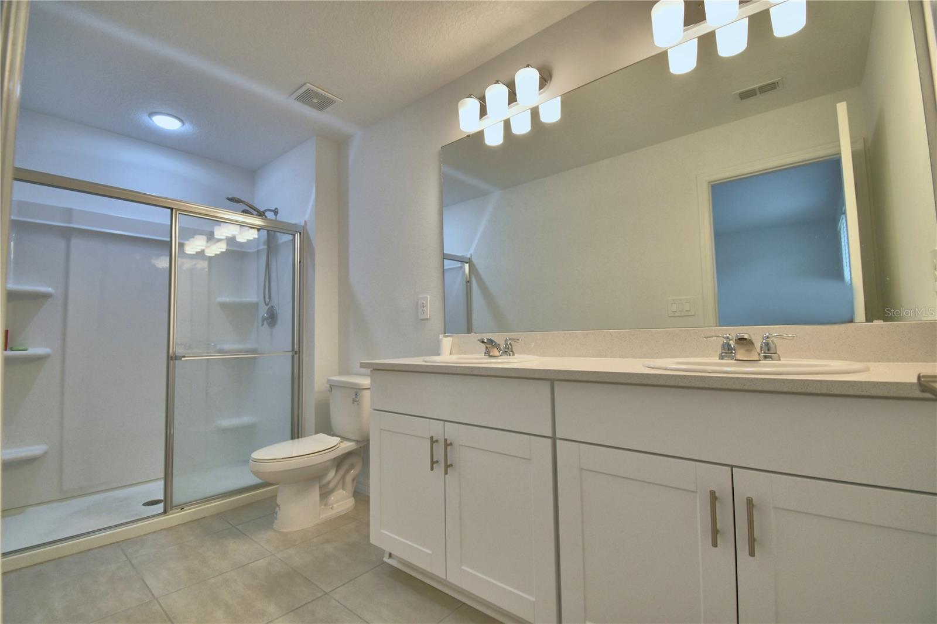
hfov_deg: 100.4
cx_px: 468
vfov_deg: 77.3
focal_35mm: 15
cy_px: 312
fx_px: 390
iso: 200
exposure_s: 1/160
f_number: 4.5
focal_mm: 10
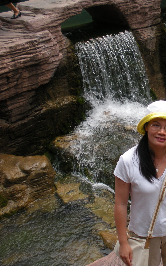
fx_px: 369
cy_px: 133
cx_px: 163
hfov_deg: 24.3
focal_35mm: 51
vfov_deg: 39.6
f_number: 3.5
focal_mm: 6.3
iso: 64
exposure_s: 1/289
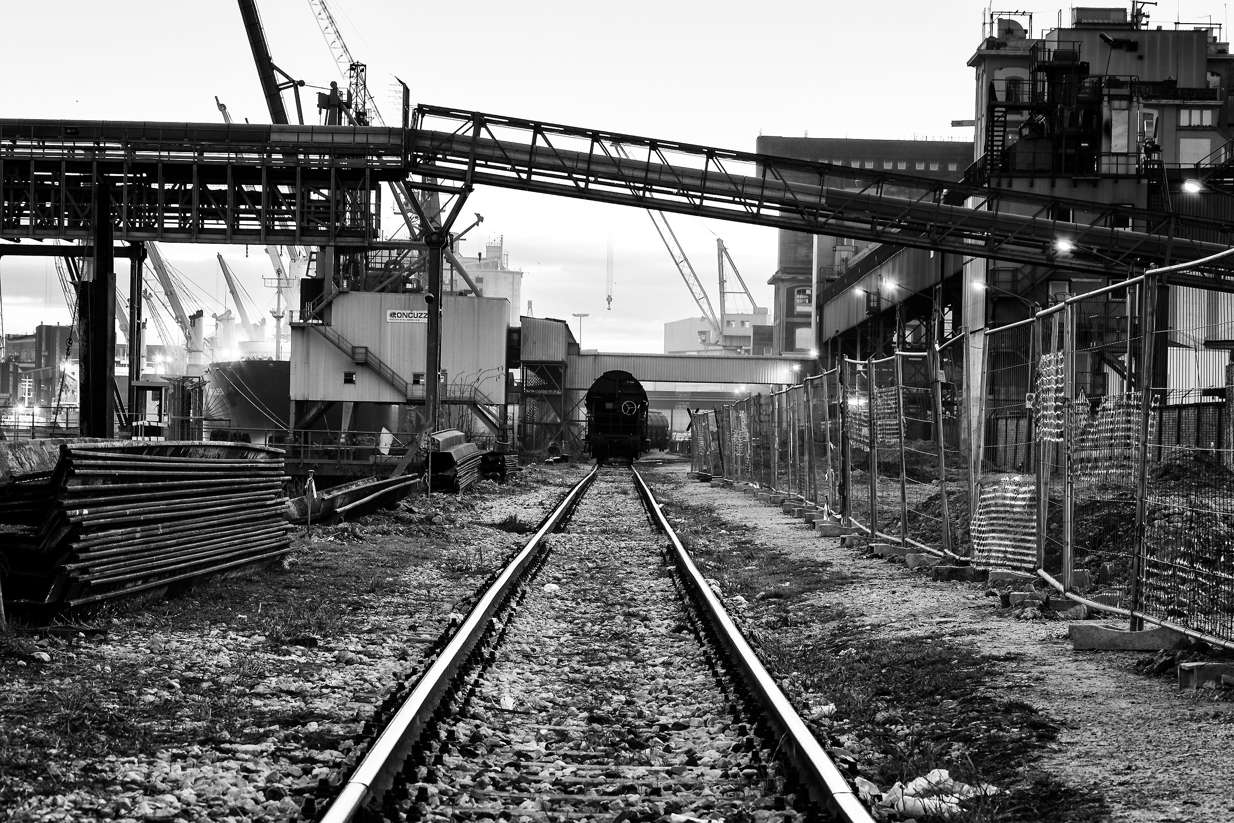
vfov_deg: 12.2
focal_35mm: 112
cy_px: 412
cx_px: 617
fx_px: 3856
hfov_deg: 18.2
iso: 100
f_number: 10
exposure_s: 2.5
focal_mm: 75
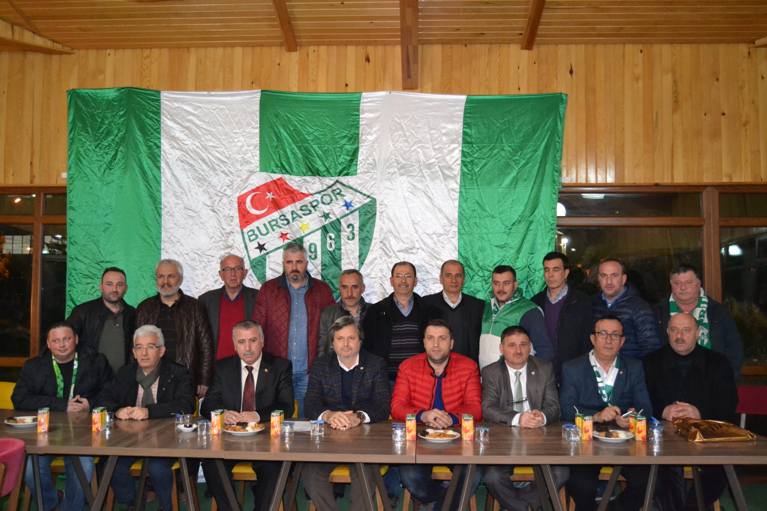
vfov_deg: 43.6
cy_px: 256
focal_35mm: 30
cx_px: 384
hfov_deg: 61.9
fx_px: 639
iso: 3200
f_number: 3.5
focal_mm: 20
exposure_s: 1/60
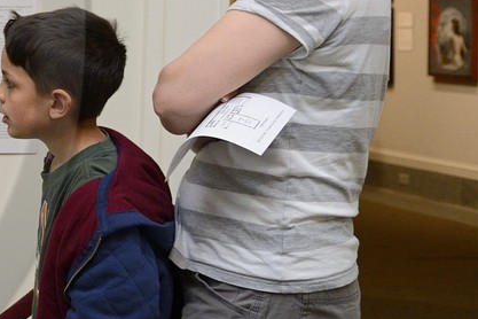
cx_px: -387
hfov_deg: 17.7
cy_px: 34
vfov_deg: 14.7
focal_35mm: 92
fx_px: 1221
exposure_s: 1/100
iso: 1600
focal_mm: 24
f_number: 3.2
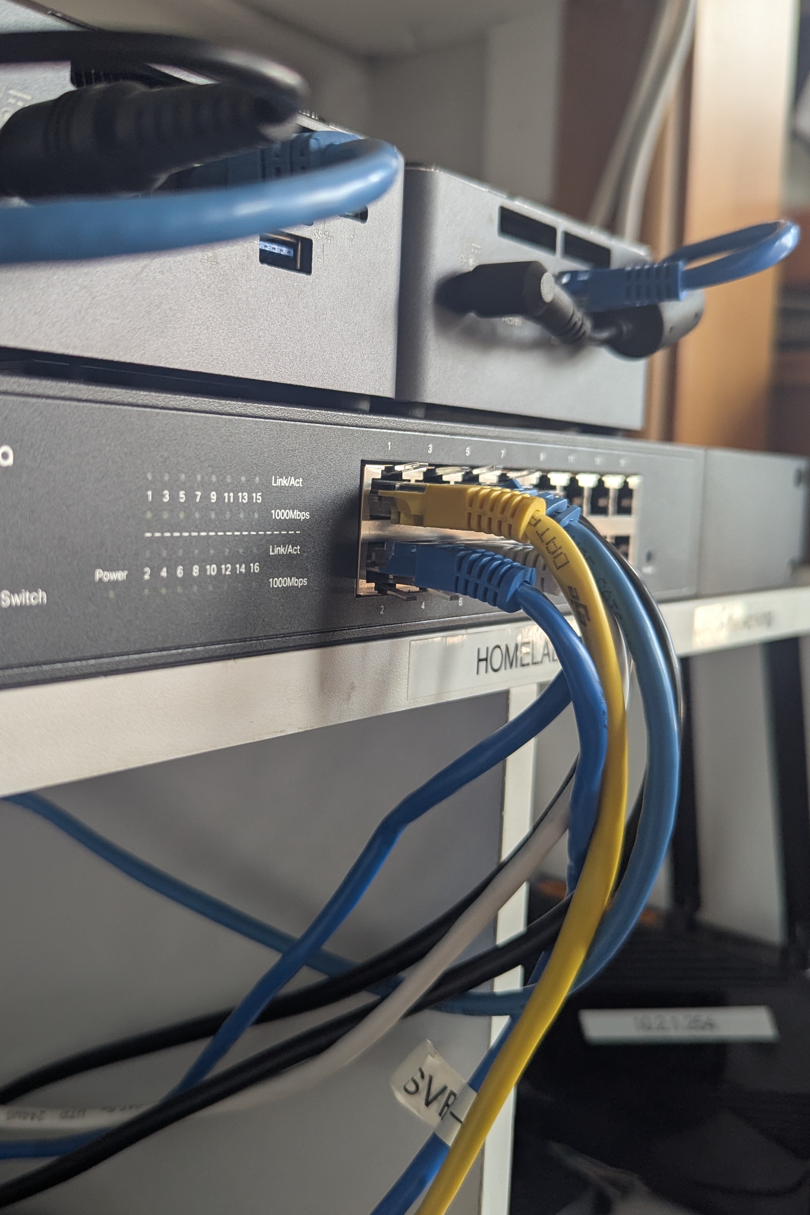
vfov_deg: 57.2
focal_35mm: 33
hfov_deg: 39.7
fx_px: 1114
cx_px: 312
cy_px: 579
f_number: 1.85
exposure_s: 1/120
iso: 92
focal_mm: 6.81
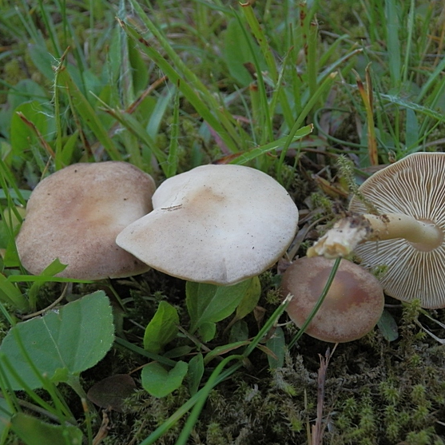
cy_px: 226
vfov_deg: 36.1
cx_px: 238
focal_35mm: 47
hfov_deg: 36.0
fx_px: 684
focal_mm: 6.7
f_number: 3.9
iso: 200
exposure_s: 1/320
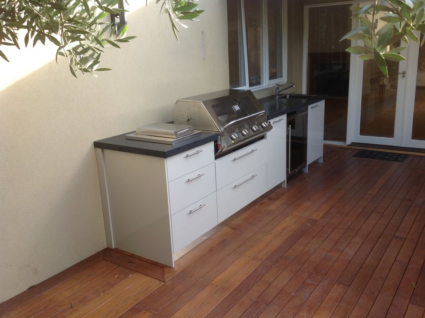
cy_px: 159
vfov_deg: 40.6
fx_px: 429
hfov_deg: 52.7
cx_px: 212
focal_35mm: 35
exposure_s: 1/152
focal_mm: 4.28
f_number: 2.4
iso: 50
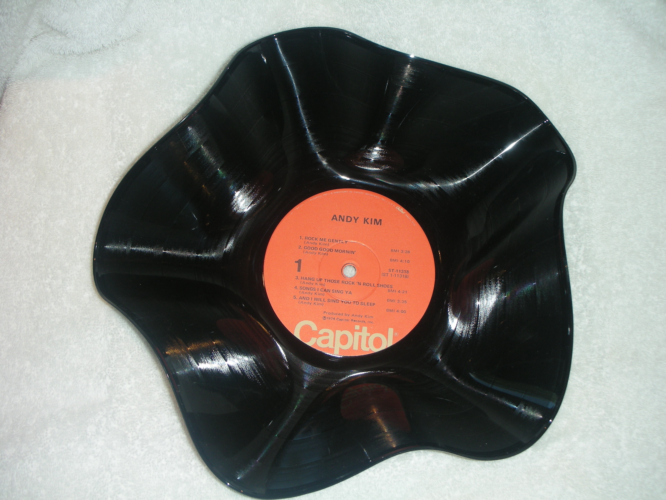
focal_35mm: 46
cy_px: 250
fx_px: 885
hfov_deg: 41.2
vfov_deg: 31.5
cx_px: 333
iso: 50
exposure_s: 1/60
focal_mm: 7.7
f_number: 3.2
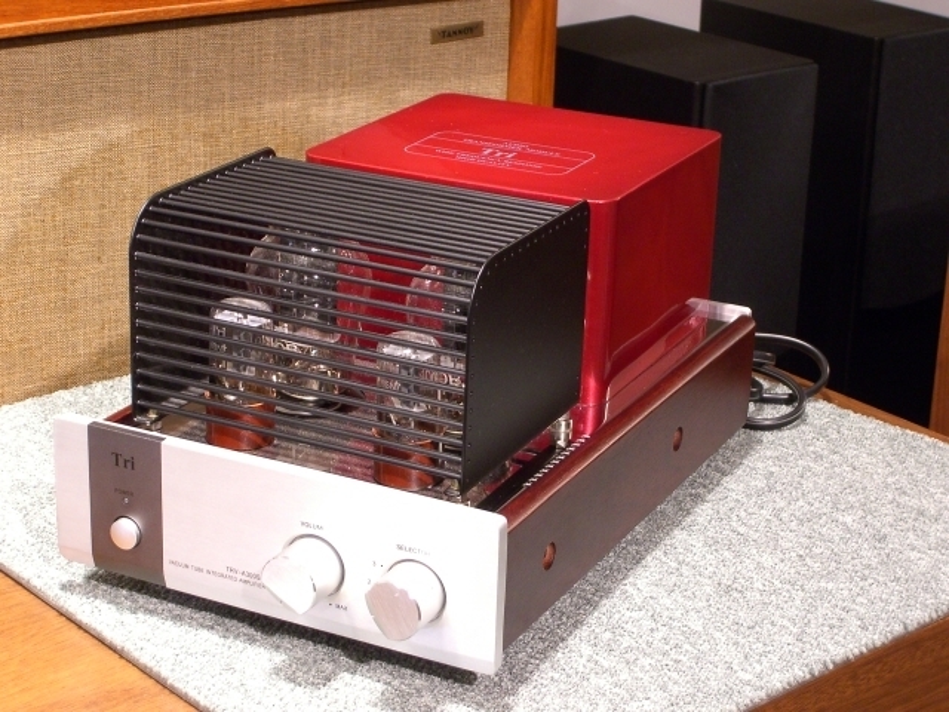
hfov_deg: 24.4
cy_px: 356
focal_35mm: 80
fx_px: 2193
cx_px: 474
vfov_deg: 18.4
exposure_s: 1/10
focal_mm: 16.6
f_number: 4.4
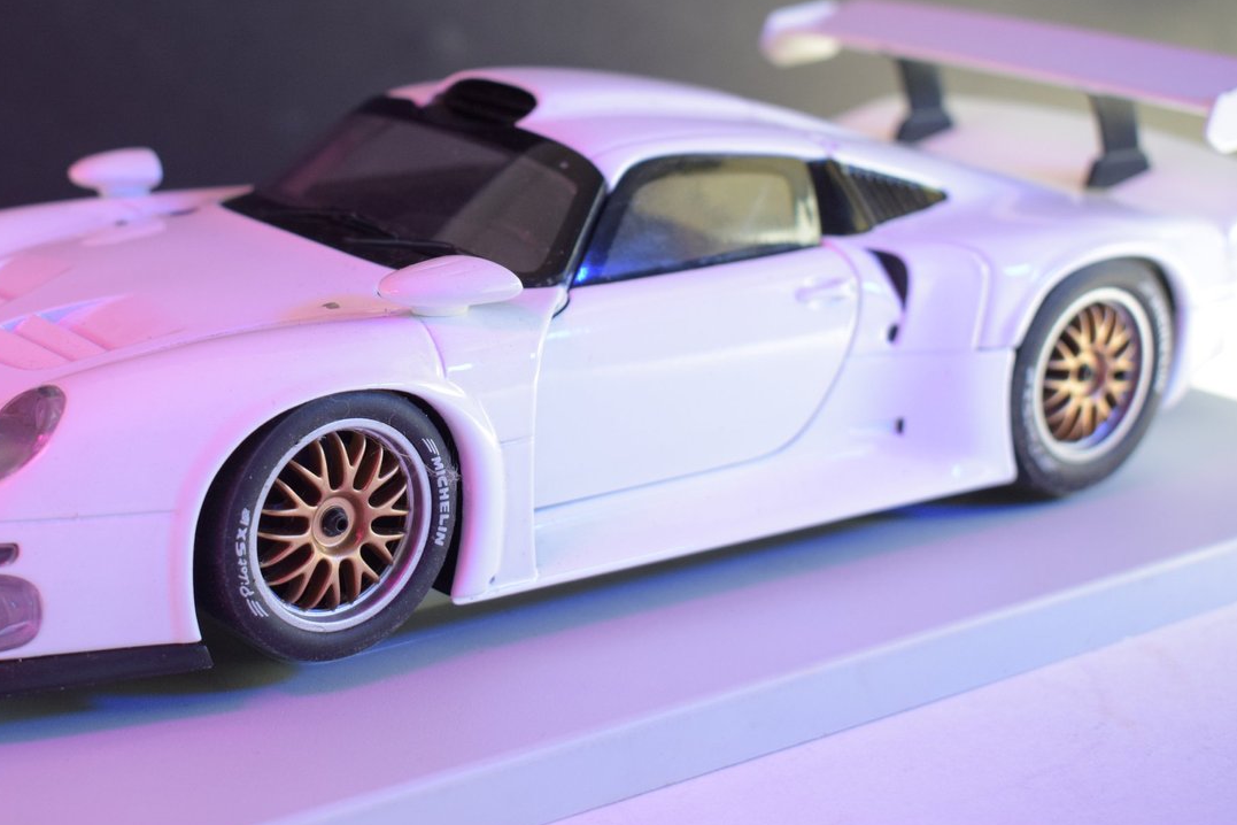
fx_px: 2439
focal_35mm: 71
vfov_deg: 19.1
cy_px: 275
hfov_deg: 28.3
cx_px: 407
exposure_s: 1/250
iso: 800
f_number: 5.6
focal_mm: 34
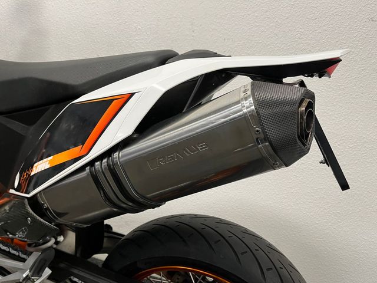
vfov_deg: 53.1
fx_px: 283
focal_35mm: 26
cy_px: 142
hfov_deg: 67.3
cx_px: 188
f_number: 1.6
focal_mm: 5.1
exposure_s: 1/50
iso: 80
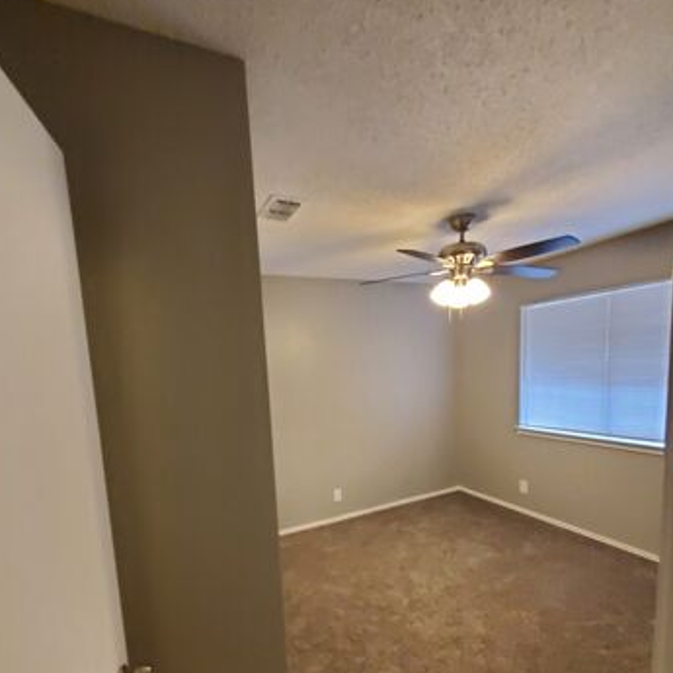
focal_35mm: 16
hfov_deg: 87.4
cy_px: 408
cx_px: 324
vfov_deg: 86.2
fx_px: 352
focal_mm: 1.8
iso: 640
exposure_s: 1/50
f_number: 2.2
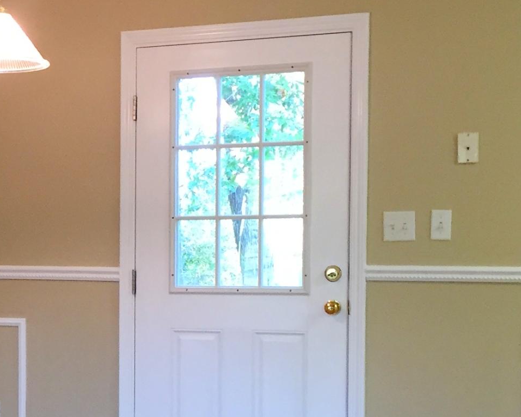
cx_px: -34
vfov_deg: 17.4
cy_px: 310
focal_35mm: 88
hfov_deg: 20.8
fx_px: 1357
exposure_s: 1/30
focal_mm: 4.15
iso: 80
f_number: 2.2
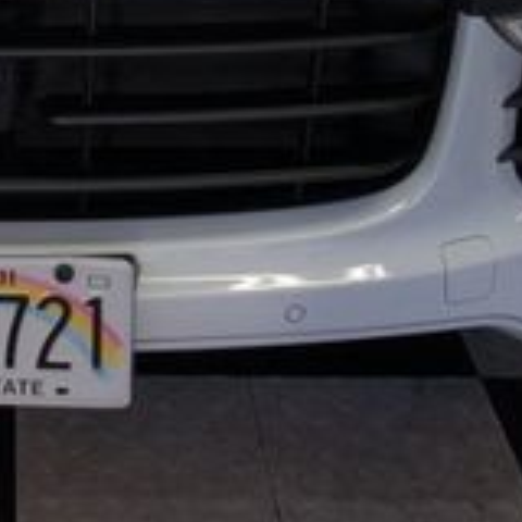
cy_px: -137
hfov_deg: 15.1
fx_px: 1911
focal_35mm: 112
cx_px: -59
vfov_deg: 14.9
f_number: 4.5
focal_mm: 22
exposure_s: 1/50
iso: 200
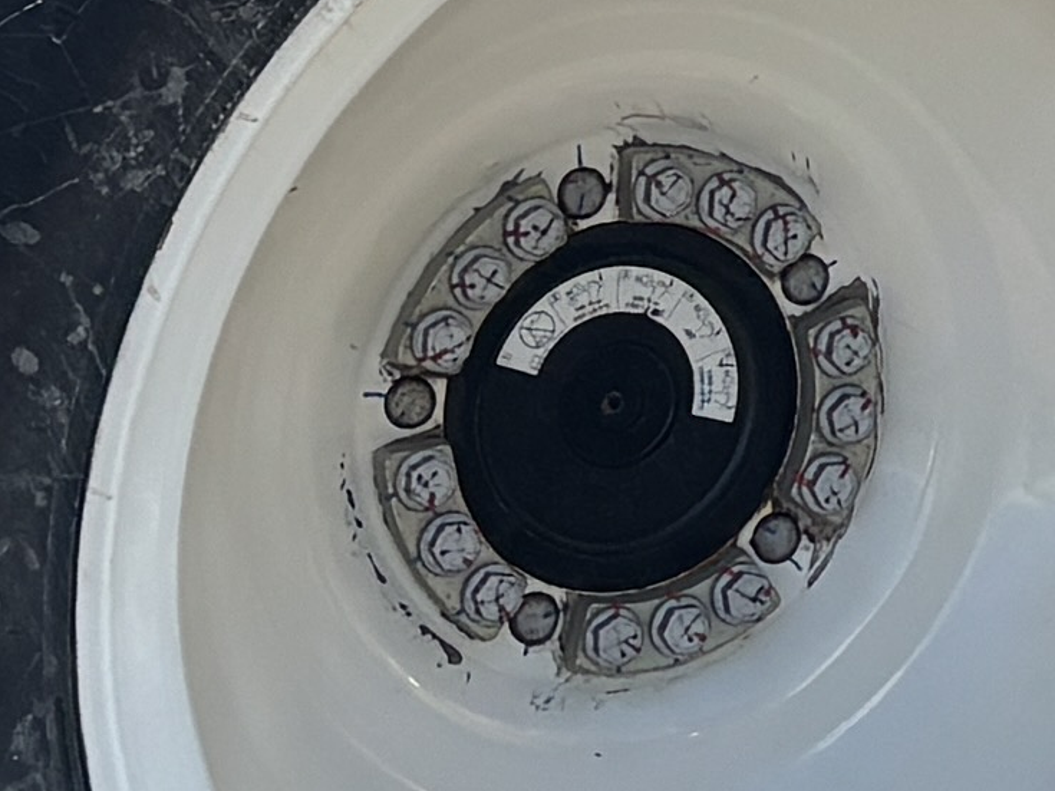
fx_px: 6155
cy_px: -1253
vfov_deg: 6.9
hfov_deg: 9.3
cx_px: 1985
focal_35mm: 202
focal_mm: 5.96
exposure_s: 1/1912
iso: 50
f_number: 1.6
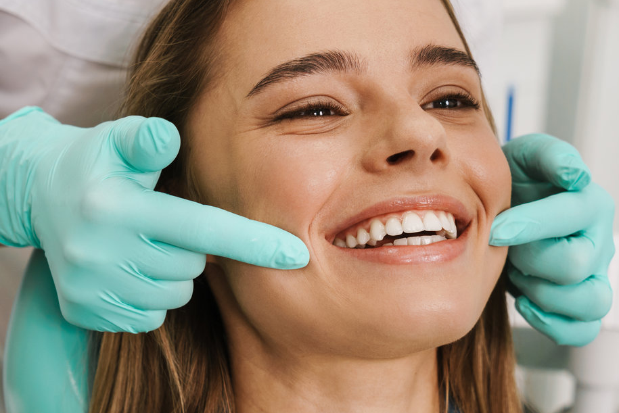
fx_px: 1961
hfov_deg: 17.9
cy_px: 245
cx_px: 387
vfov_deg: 12.0
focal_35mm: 114
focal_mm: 58
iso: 800
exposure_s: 1/160
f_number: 4.5
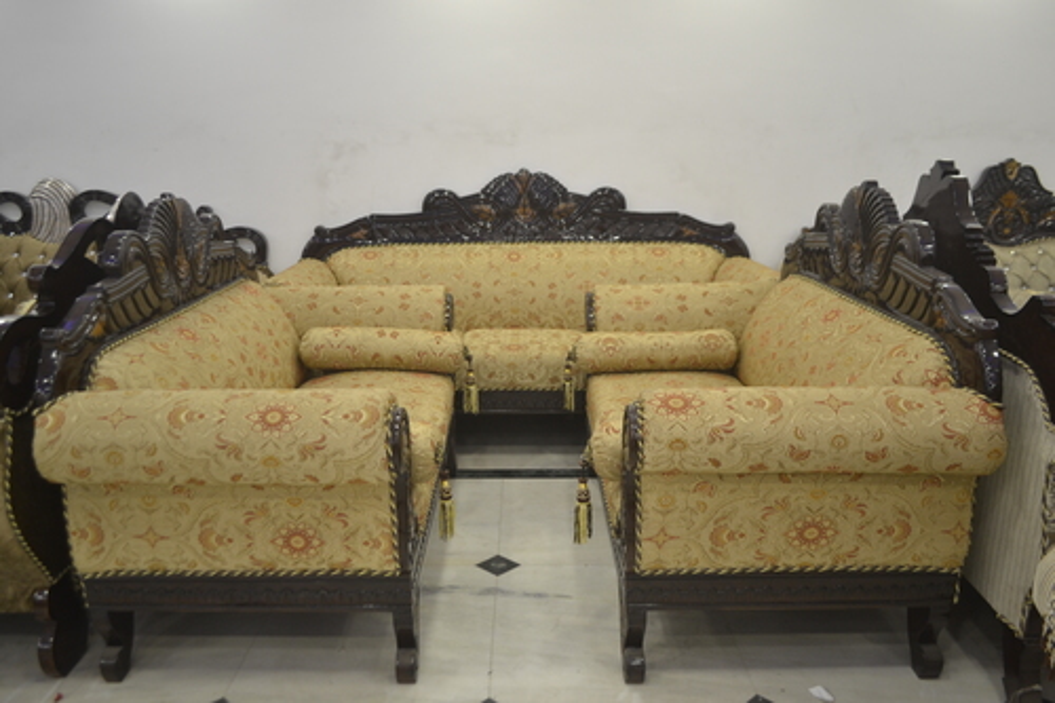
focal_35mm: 30
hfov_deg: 61.9
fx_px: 879
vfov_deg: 43.6
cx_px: 528
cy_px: 352
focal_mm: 20
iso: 400
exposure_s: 1/50
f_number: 3.8
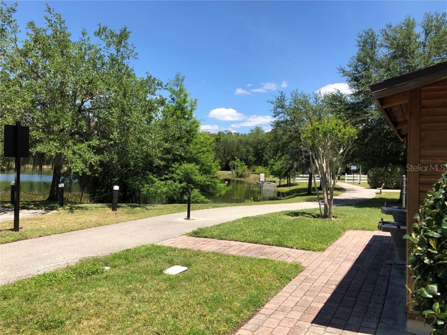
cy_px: 168
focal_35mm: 28
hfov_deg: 63.4
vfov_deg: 49.7
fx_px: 362
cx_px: 224
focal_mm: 3.99
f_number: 1.8
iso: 20
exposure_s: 1/1499
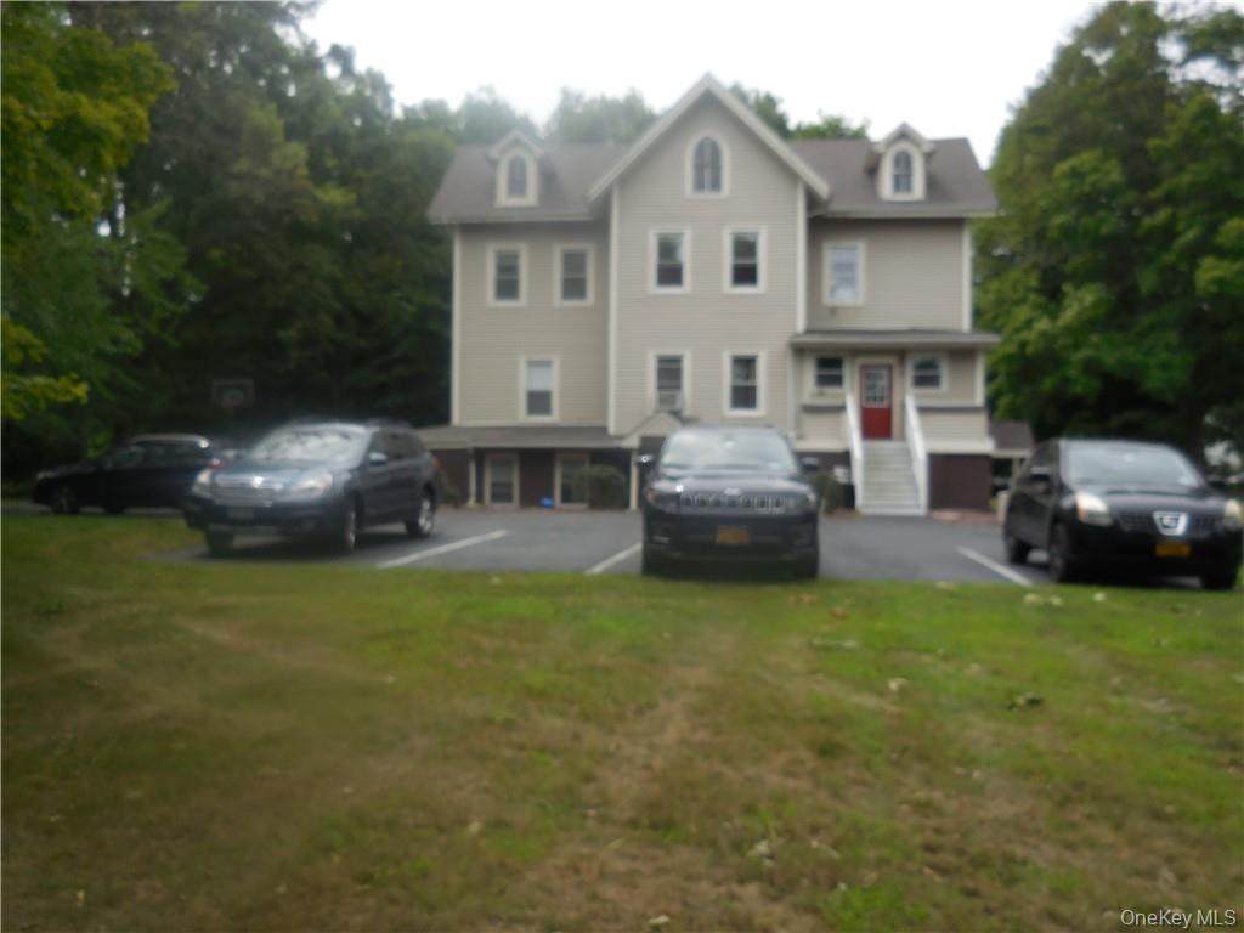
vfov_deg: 42.9
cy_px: 466
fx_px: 1186
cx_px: 622
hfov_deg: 55.4
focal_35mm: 33
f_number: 3.7
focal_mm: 5.9
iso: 125
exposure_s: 1/640
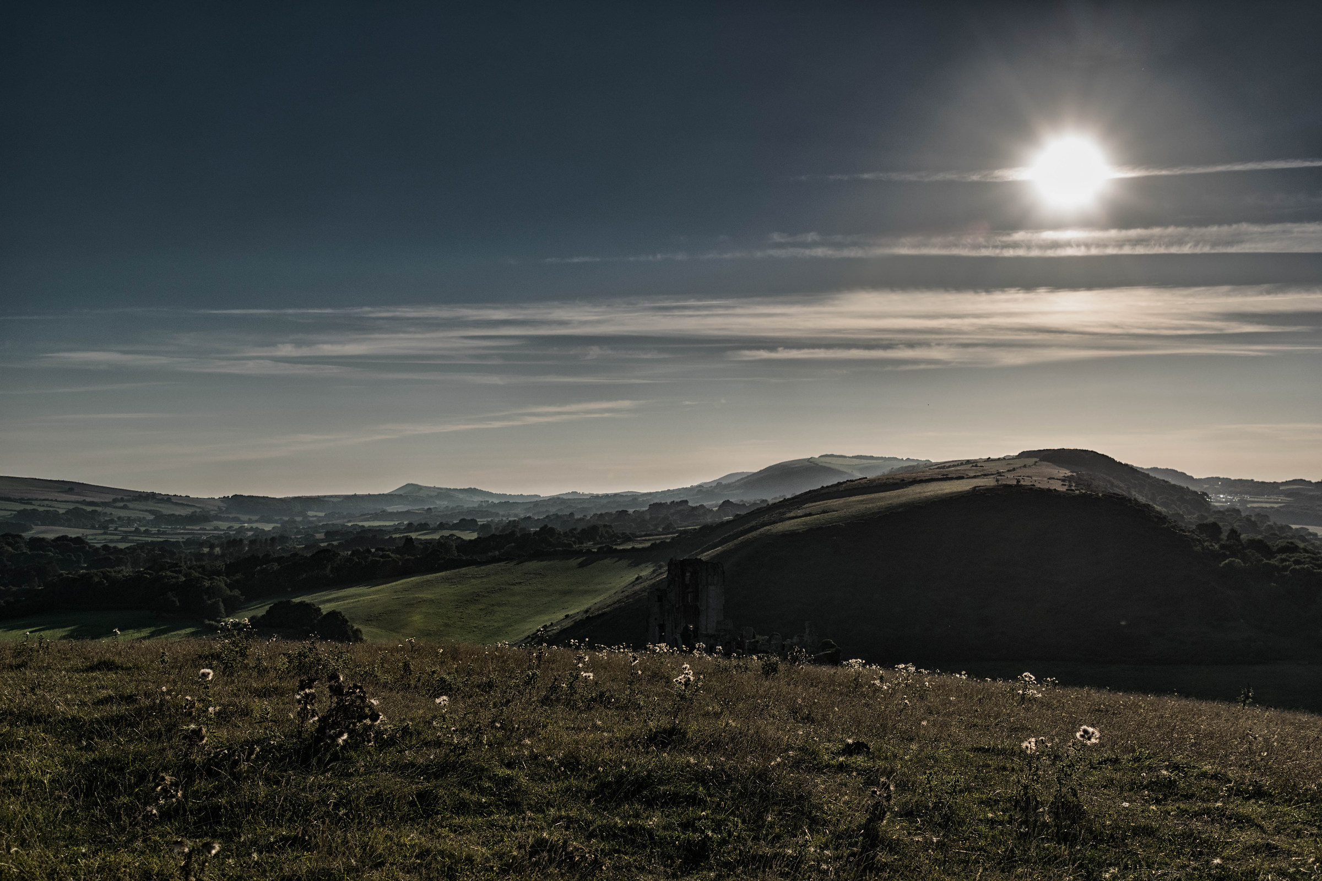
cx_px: 661
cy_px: 440
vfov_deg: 29.9
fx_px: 1652
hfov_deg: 43.6
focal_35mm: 45
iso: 100
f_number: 5.6
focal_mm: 30
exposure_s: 1/500
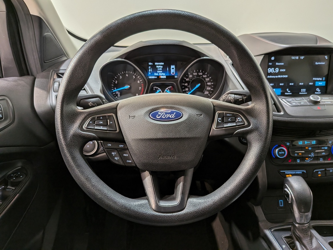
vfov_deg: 56.8
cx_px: 166
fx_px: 231
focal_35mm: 24
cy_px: 125
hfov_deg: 71.6
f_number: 1.7
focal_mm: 4.53
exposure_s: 1/120
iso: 32
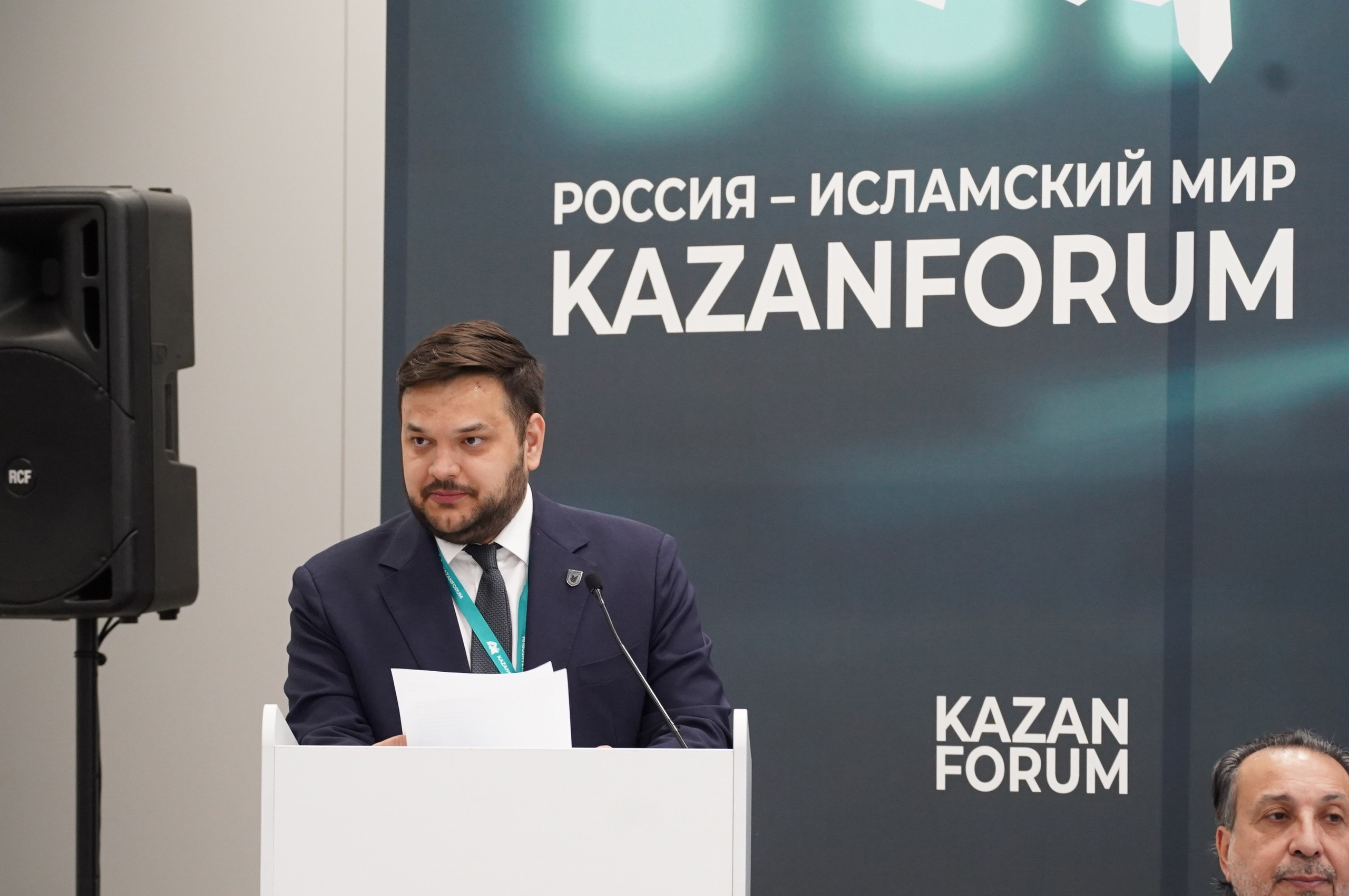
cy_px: 448
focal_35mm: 211
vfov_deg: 6.5
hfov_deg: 9.8
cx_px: 674
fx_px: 7899
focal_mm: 141
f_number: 5.6
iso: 3200
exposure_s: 1/125
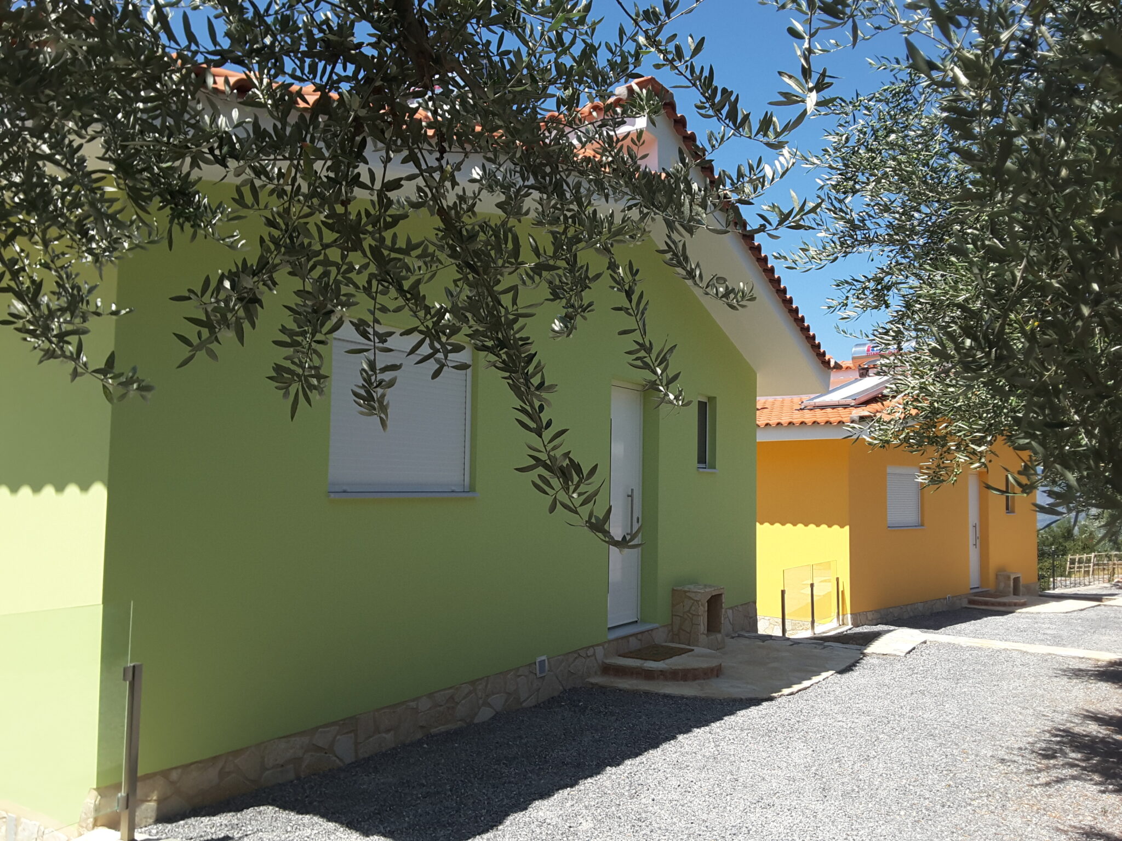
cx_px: 561
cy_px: 420
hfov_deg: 58.4
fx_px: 1005
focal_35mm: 31
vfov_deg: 45.4
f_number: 1.9
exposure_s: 1/1064
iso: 40
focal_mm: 2.9
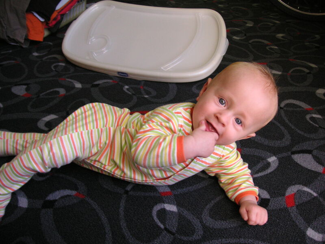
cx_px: 162
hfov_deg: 50.1
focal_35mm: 37
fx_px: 347
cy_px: 122
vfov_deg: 38.7
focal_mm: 6.1
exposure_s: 1/45
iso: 80
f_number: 2.8
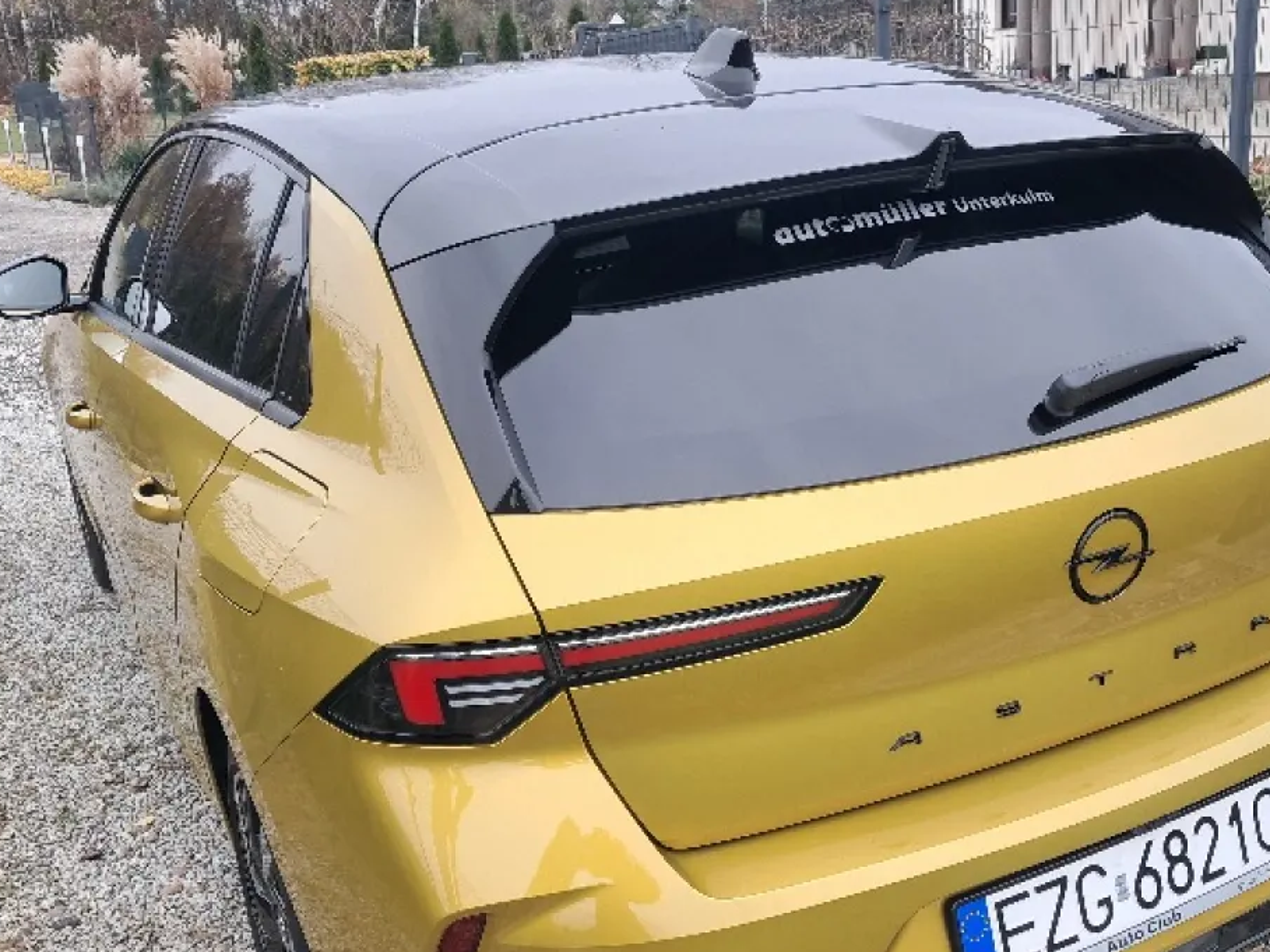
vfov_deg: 37.6
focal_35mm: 38
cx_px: 694
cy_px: 547
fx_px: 1394
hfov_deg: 48.9
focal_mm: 4
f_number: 1.8
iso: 50
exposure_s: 1/60.2
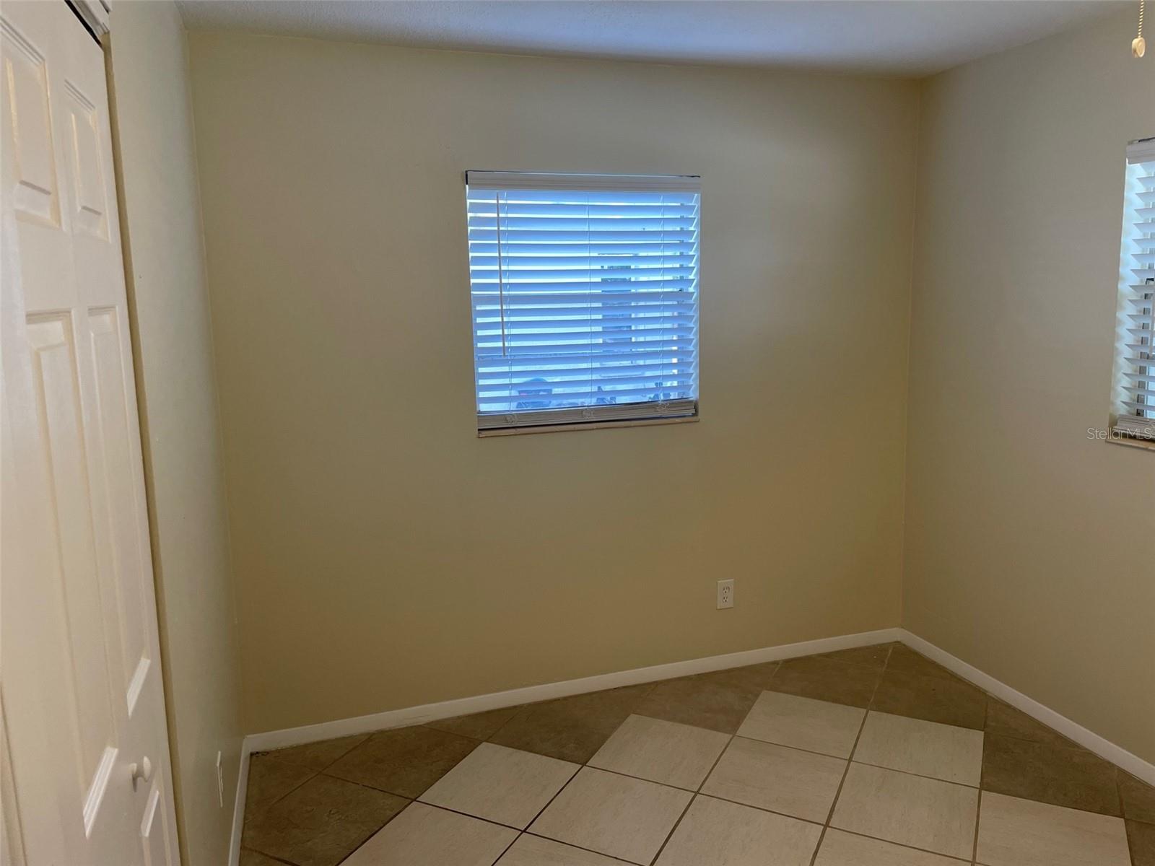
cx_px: 578
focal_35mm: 26
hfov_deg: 67.3
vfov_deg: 53.1
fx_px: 868
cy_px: 433
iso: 80
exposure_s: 1/120
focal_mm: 4.2
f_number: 1.6
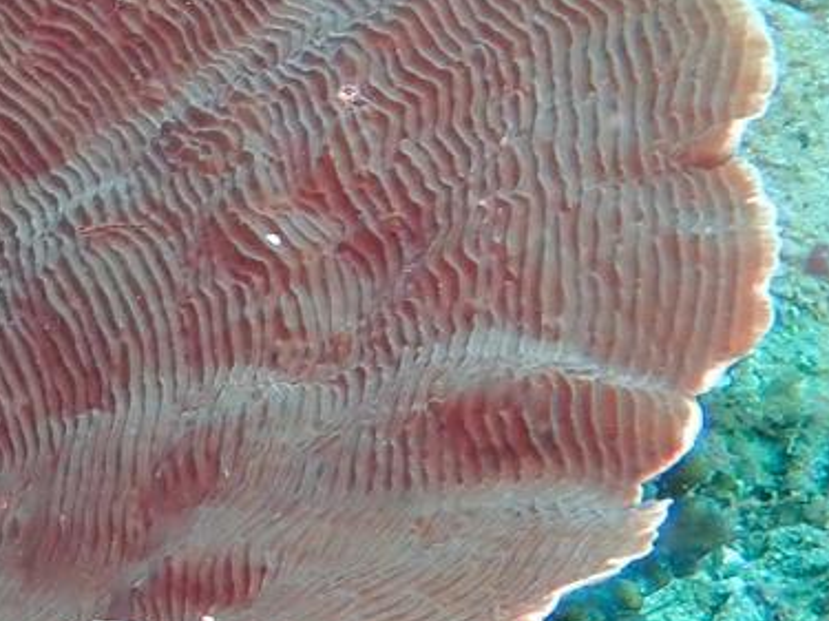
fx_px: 1820
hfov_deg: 22.4
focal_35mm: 76
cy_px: 251
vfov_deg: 19.4
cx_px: -309
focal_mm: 4.5
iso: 160
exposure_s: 1/125
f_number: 2.8
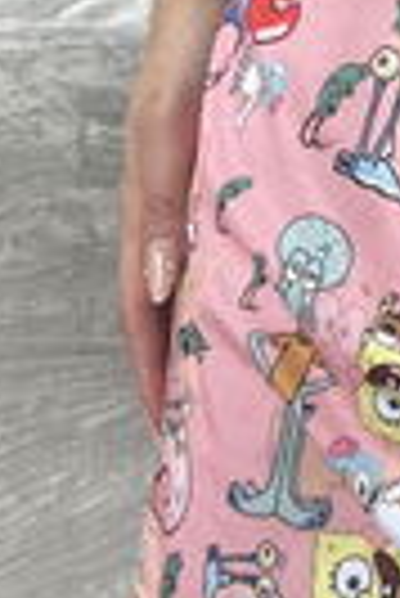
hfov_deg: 10.2
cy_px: -447
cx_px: 791
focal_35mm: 125
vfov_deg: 14.6
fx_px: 2078
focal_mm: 2.69
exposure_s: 1/121
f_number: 1.9
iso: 40
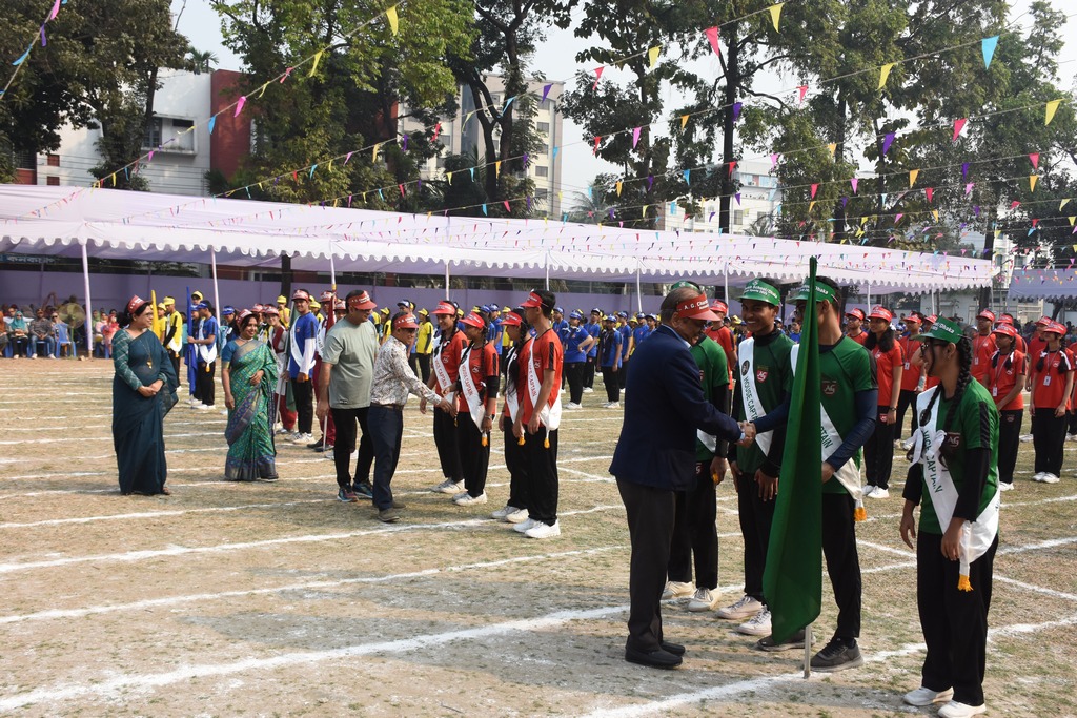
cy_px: 359
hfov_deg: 53.1
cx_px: 538
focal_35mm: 36
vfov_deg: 36.9
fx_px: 1077
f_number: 9
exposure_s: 1/640
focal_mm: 24
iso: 720
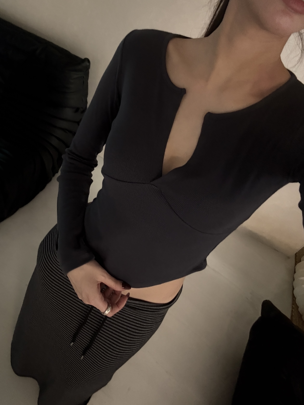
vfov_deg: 73.9
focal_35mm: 23
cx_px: 152
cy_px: 202
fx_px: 269
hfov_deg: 58.9
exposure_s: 1/20
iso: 500
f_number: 1.9
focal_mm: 2.69
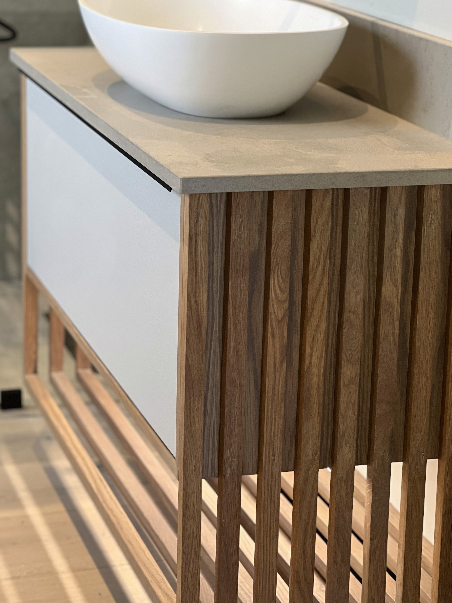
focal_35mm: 102
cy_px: 309
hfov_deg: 14.5
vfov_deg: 19.3
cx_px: 231
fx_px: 1776
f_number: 2.8
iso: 200
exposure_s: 1/33
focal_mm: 9
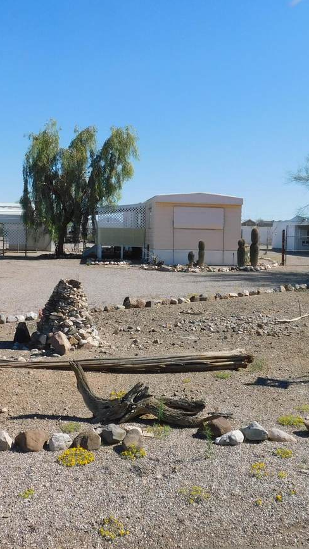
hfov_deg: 32.0
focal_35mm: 37
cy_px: 283
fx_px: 539
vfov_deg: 54.0
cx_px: 150
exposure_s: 1/500
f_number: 6
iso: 125
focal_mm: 4
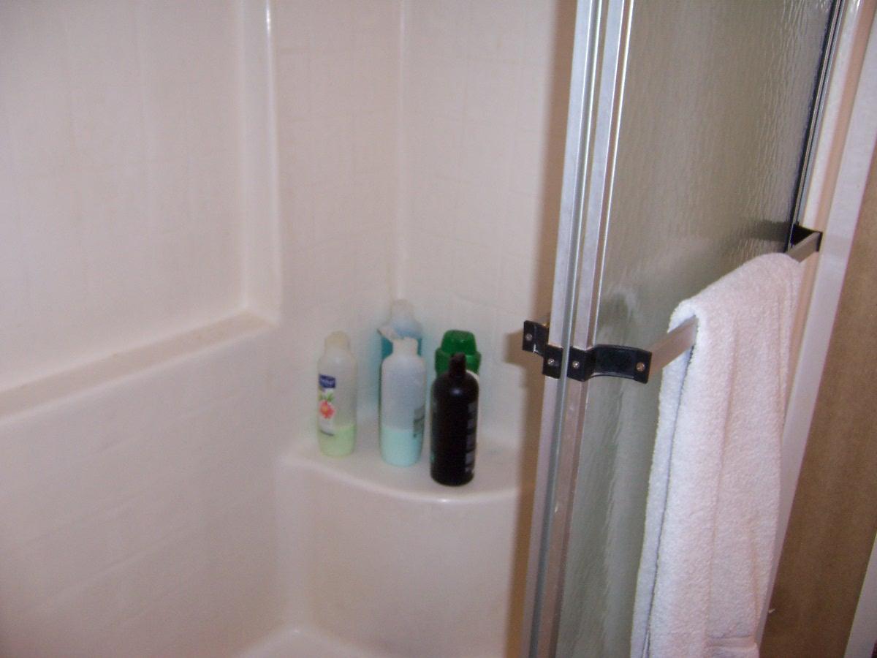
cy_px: 329
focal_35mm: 33
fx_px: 836
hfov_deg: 55.4
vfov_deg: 42.9
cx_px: 438
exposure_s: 1/60
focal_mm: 5.5
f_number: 2.8
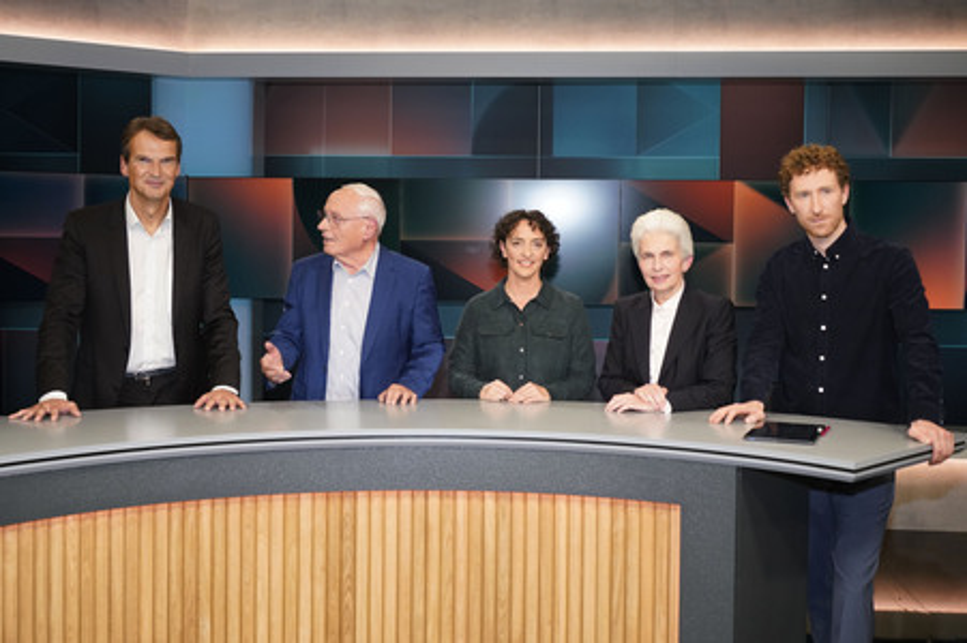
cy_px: 322
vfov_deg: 35.0
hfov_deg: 50.7
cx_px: 484
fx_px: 1020
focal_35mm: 38
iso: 2000
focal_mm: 38
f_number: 5.6
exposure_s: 1/125
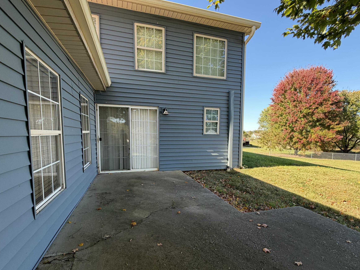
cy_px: 152
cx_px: 183
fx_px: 187
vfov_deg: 71.3
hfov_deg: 87.7
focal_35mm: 18
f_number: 2.2
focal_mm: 2.22
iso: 50
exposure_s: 1/213
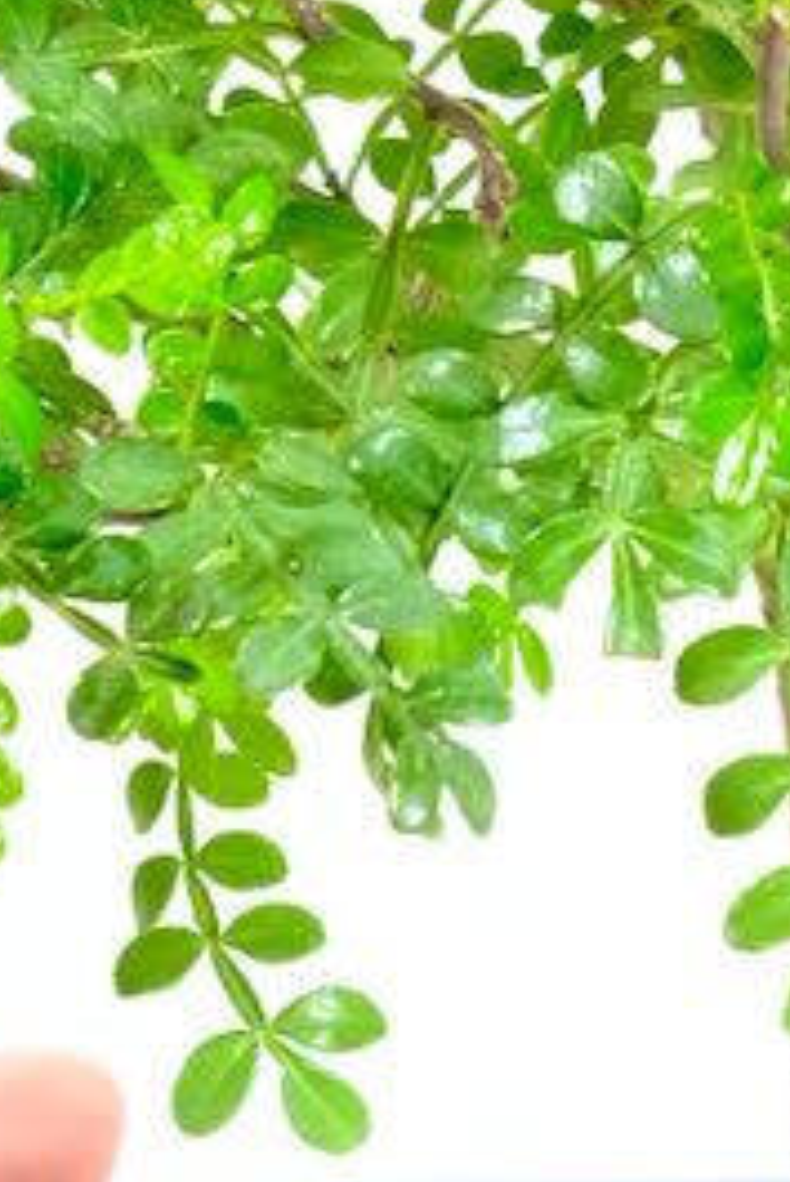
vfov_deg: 3.6
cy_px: 294
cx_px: 803
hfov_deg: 2.4
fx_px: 19032
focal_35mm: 579
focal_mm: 80
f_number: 8
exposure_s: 1/30
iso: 2500
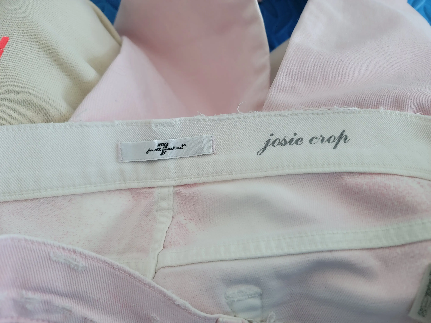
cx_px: 216
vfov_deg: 56.8
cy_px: 162
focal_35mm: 24
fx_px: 299
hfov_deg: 71.6
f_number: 1.8
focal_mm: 6.7
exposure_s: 1/60
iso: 500
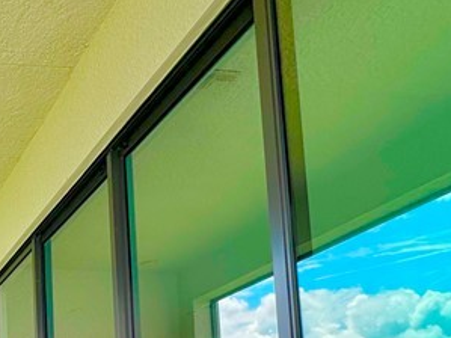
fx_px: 625
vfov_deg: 26.8
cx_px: -101
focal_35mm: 48
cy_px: 404
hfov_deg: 32.3
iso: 40
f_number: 2.2
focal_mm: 2.22
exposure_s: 1/311
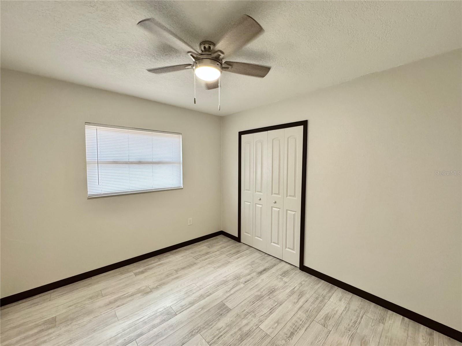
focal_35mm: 14
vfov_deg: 85.7
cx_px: 231
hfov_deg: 102.1
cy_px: 173
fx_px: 187
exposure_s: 1/120
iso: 320
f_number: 2.2
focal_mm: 2.22
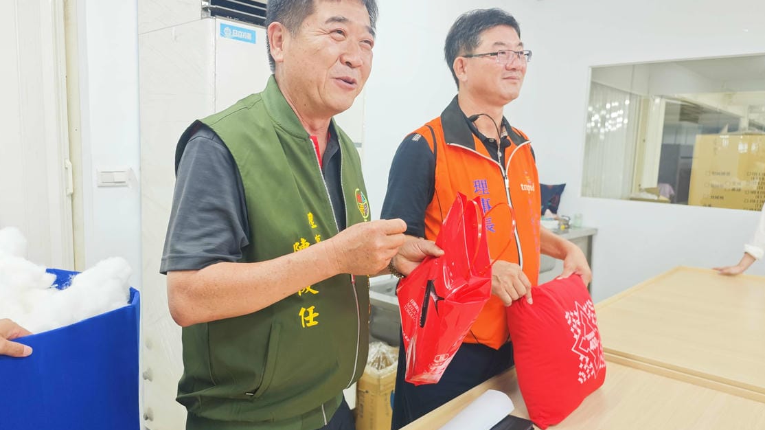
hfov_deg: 69.8
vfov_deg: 42.8
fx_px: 548
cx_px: 363
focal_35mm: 27
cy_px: 232
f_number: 2
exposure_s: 1/100
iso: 320
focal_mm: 8.72
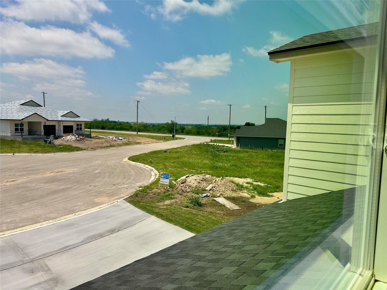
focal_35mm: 24
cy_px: 145
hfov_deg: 71.6
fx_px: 268
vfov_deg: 56.8
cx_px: 194
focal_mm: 6.86
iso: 80
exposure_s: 1/4762
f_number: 1.78
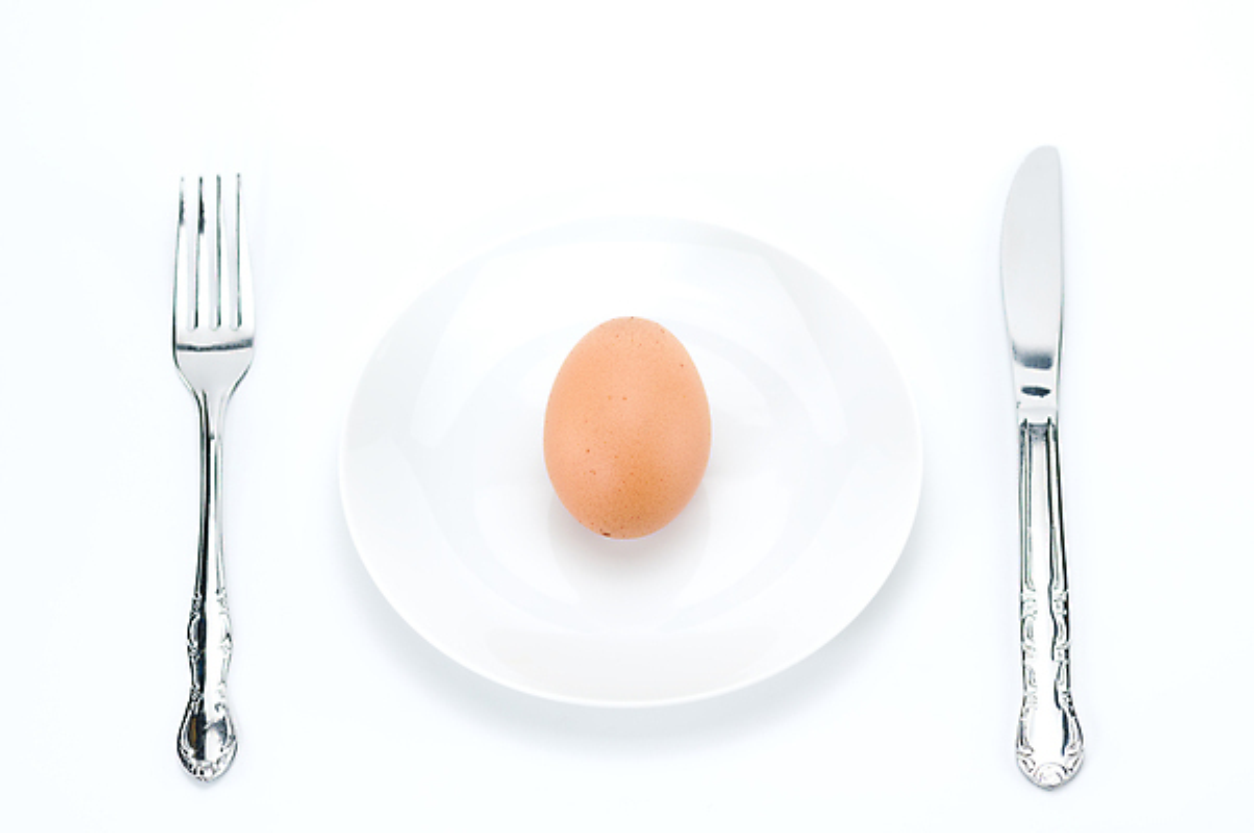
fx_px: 4436
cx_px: 627
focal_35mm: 128
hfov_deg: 16.1
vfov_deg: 10.7
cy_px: 416
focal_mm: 85
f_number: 8
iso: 100
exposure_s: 1/40
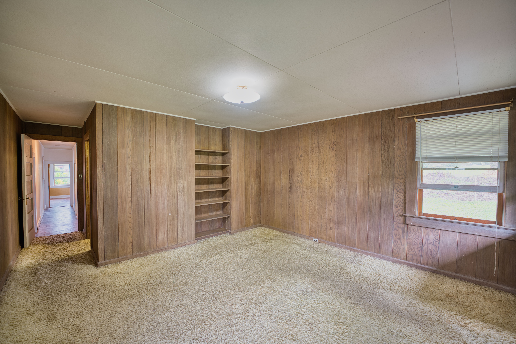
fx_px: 201
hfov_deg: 104.2
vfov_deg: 81.2
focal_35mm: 14
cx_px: 258
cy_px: 172
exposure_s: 1/3
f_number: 4
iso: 50
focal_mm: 14
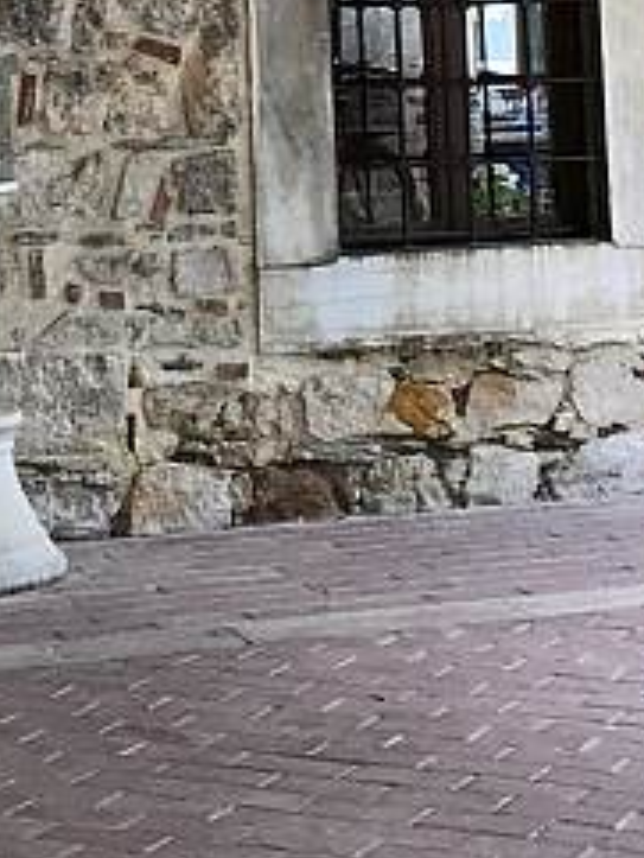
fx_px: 3073
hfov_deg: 11.9
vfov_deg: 14.8
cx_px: 128
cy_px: -415
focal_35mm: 124
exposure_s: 1/50
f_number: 1.8
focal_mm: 3.99
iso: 25
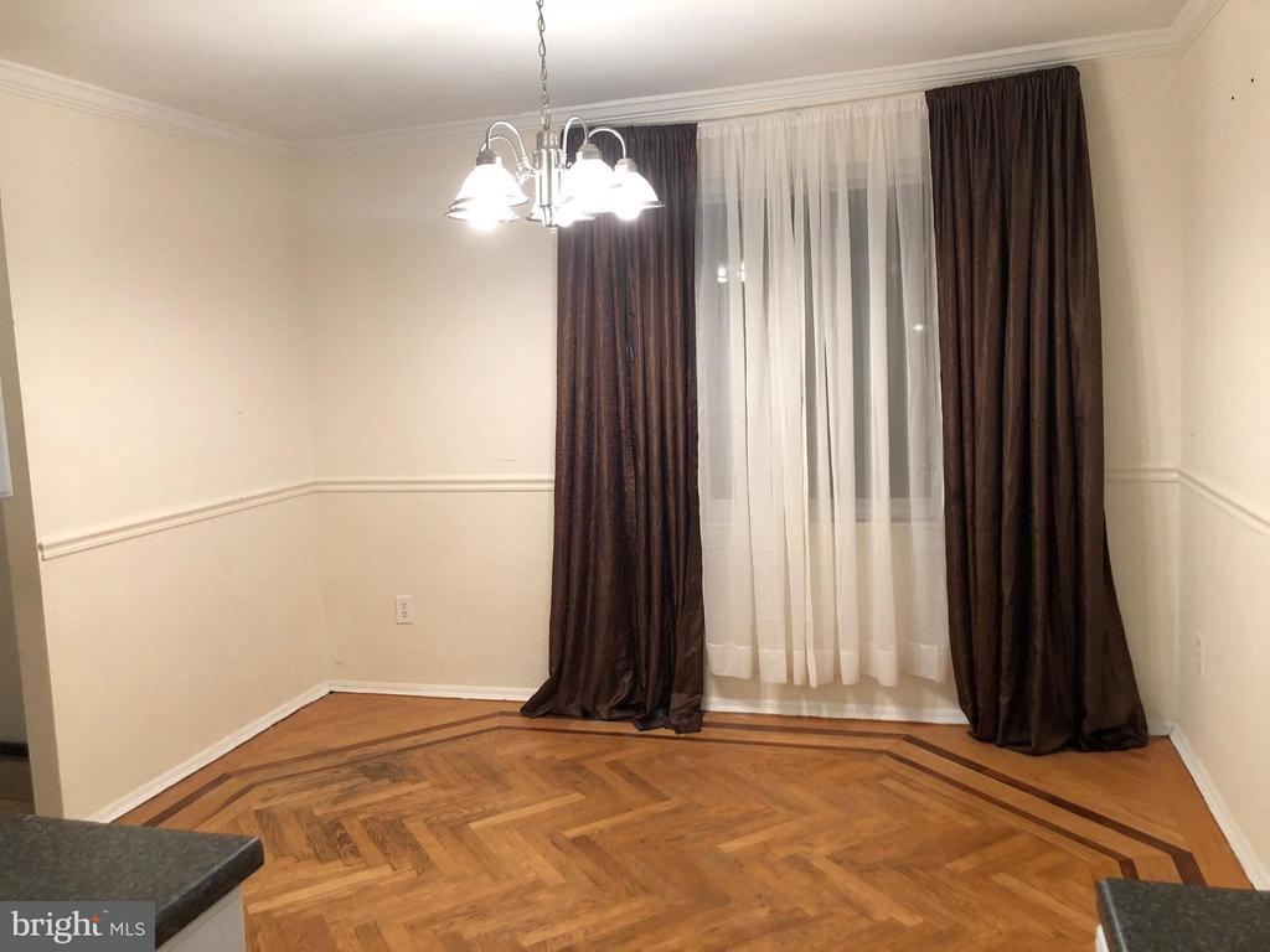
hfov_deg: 63.4
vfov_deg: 49.7
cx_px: 635
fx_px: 1027
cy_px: 476
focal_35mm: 28
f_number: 1.8
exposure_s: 1/24
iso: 32
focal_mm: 3.99
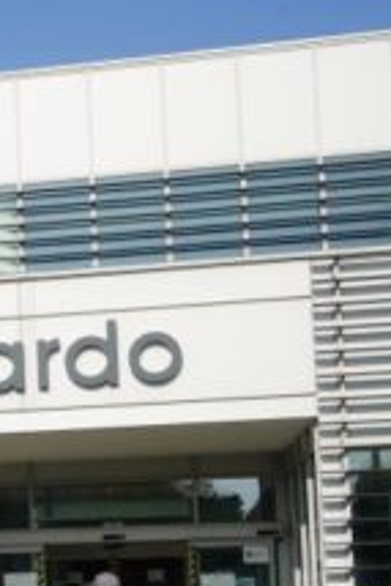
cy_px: 509
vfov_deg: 19.3
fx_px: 1691
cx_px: -432
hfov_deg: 11.6
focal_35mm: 104
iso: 400
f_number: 13
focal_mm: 32
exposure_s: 1/500
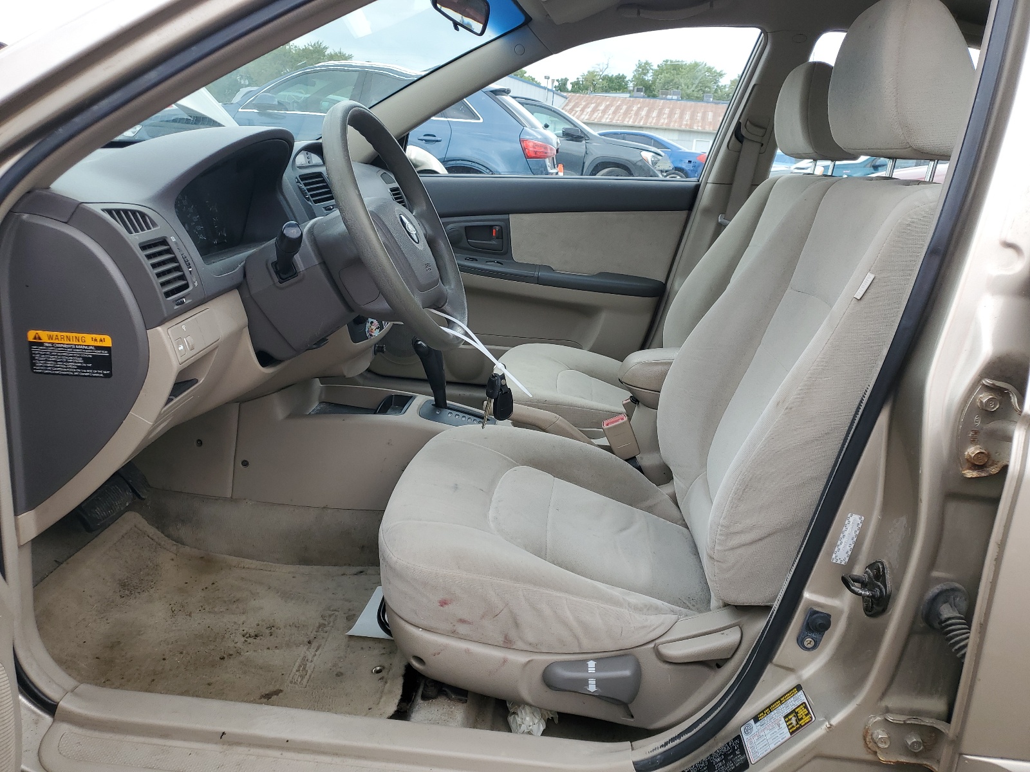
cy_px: 386
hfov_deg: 67.3
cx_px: 515
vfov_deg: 53.1
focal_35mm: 26
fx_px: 774
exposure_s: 1/556
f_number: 1.5
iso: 50
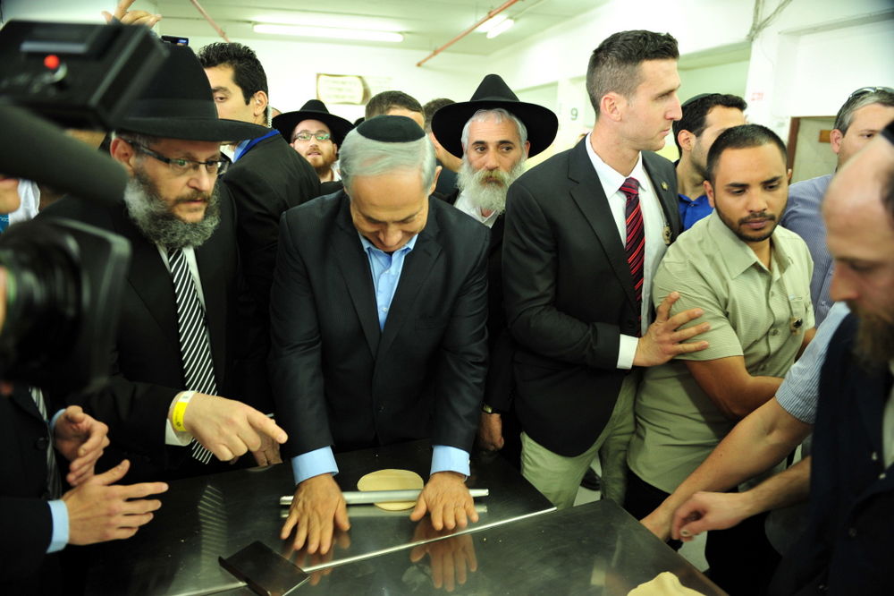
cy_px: 298
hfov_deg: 73.8
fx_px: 596
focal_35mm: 24
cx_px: 447
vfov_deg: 53.1
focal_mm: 24
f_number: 2.8
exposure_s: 1/60
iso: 1250
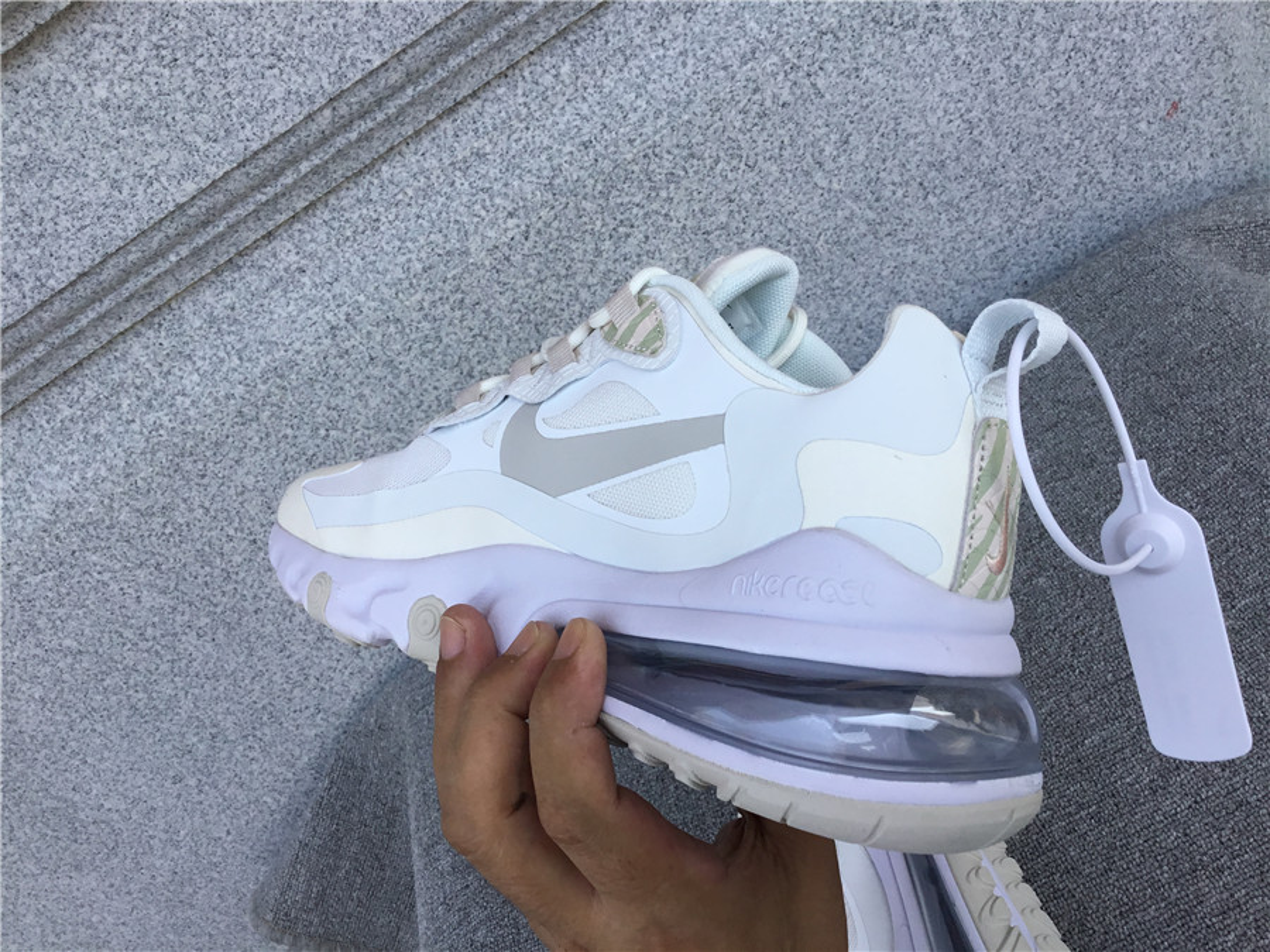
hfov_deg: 58.4
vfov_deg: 45.4
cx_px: 635
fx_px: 1137
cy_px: 476
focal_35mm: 31
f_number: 2.4
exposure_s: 1/574
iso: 25
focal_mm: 3.3
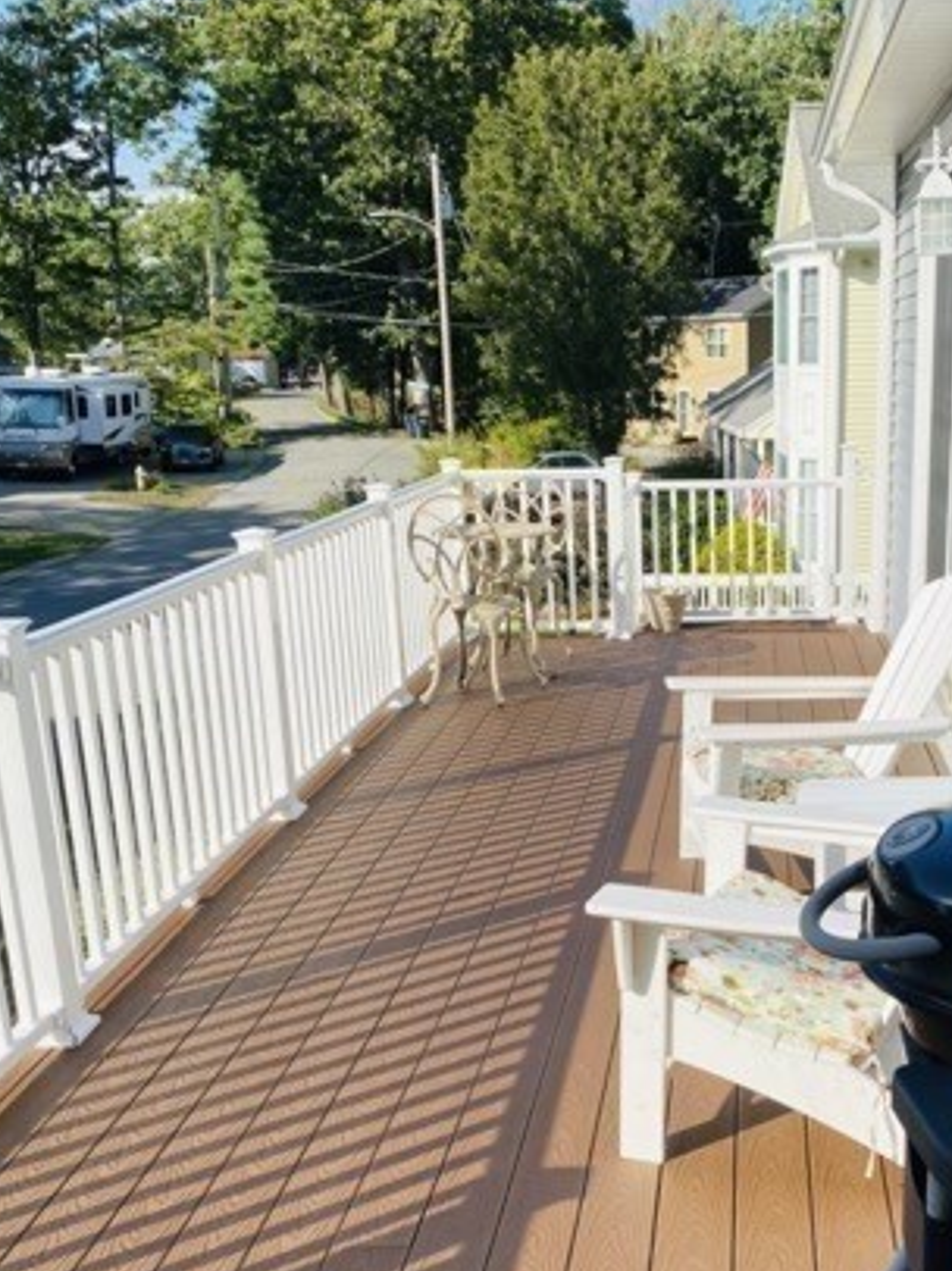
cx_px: 701
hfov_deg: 34.4
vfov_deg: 45.4
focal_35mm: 41
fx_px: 1505
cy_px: 789
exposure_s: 1/2571
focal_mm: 4.25
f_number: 1.8
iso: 32
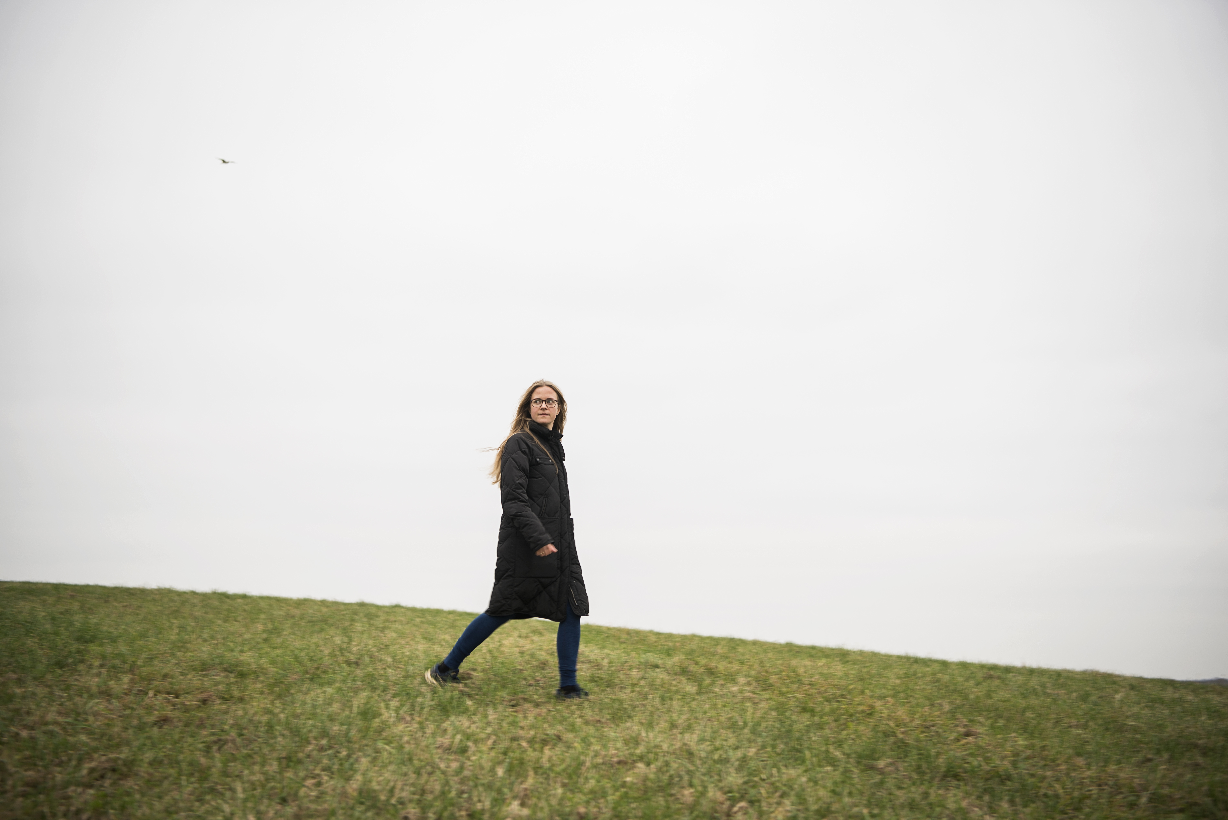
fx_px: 1570
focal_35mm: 46
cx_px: 614
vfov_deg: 29.3
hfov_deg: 42.7
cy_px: 410
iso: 125
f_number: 3.2
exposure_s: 1/50
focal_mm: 46
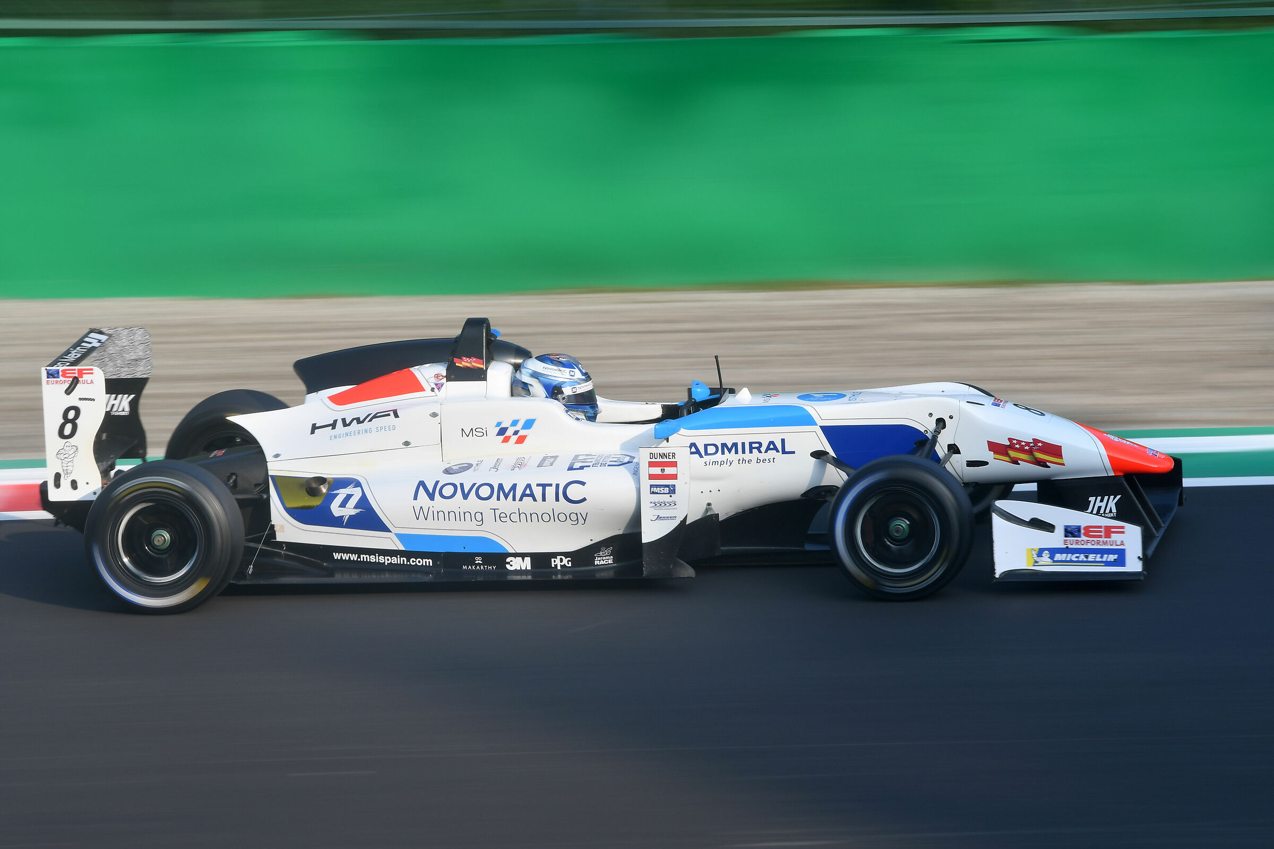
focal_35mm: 300
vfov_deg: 4.6
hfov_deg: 6.9
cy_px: 424
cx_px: 637
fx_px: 10616
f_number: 13
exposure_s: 1/125
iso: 160
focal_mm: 200
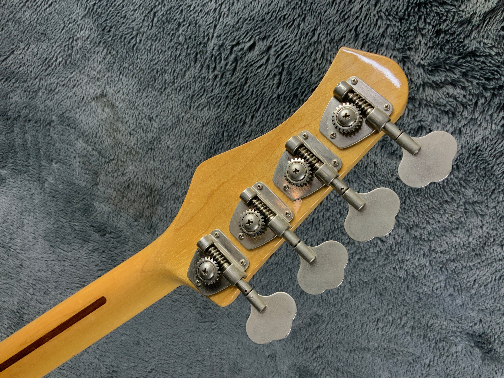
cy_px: 189
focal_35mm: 29
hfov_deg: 61.7
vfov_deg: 48.2
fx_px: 422
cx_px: 252
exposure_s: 1/100
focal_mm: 3
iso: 64
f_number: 1.8
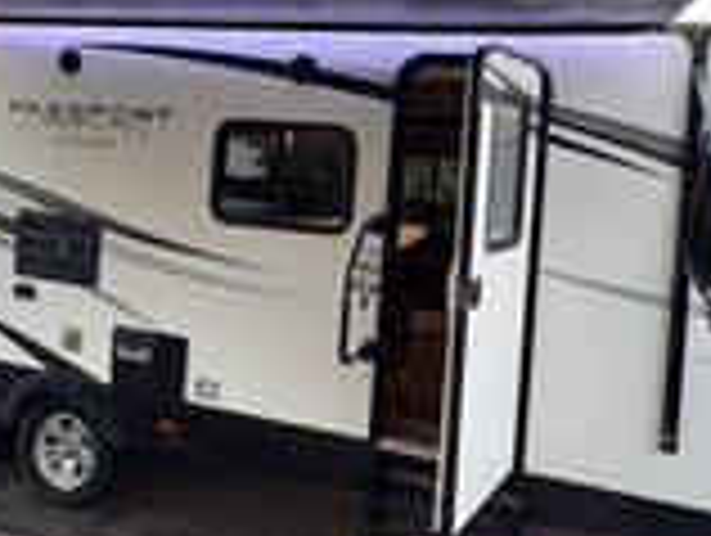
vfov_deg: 44.3
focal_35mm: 31
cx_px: 400
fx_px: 638
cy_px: 146
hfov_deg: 58.1
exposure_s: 1/81
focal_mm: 2.22
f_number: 2.2
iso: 320
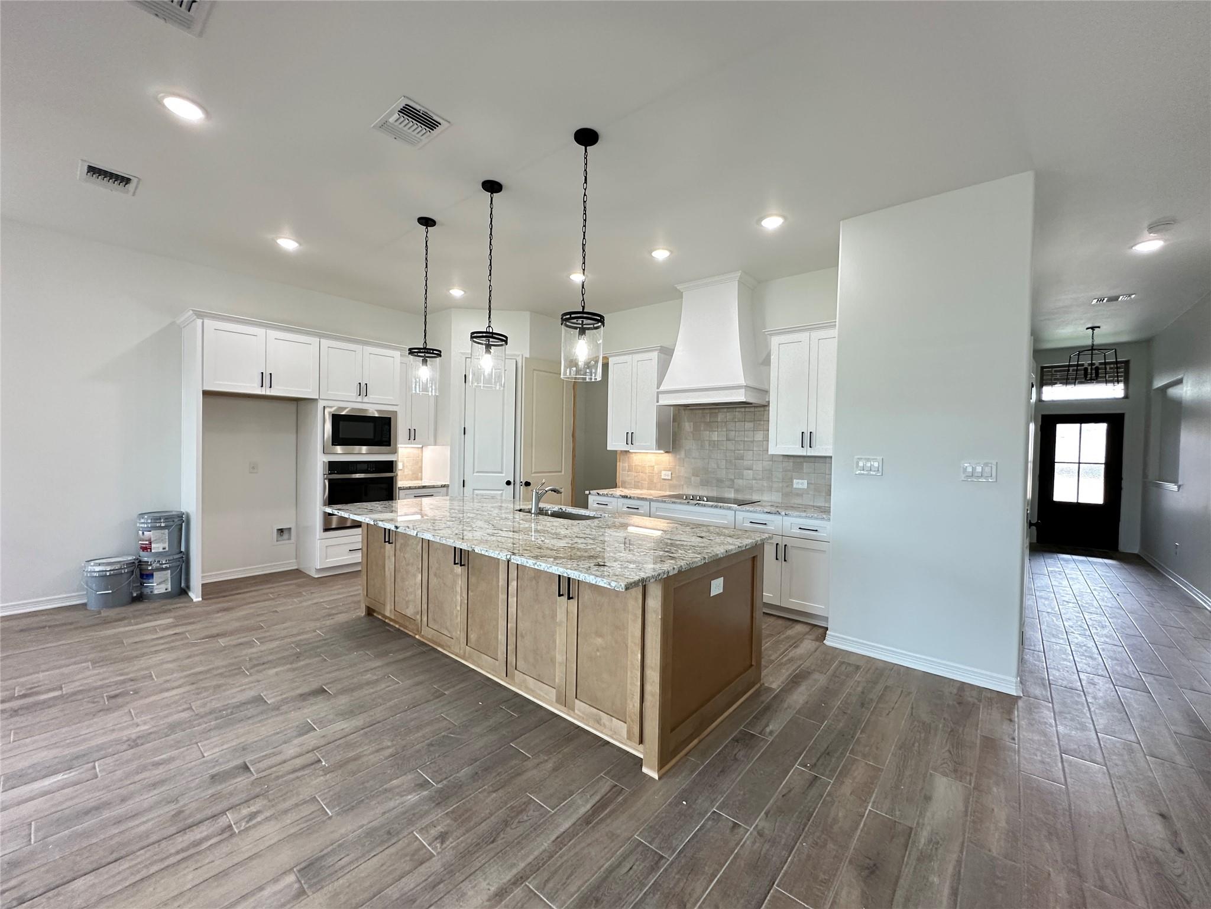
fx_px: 490
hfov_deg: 102.1
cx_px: 606
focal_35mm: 14
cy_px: 454
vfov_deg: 85.7
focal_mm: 2.22
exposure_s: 1/120
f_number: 2.2
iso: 200
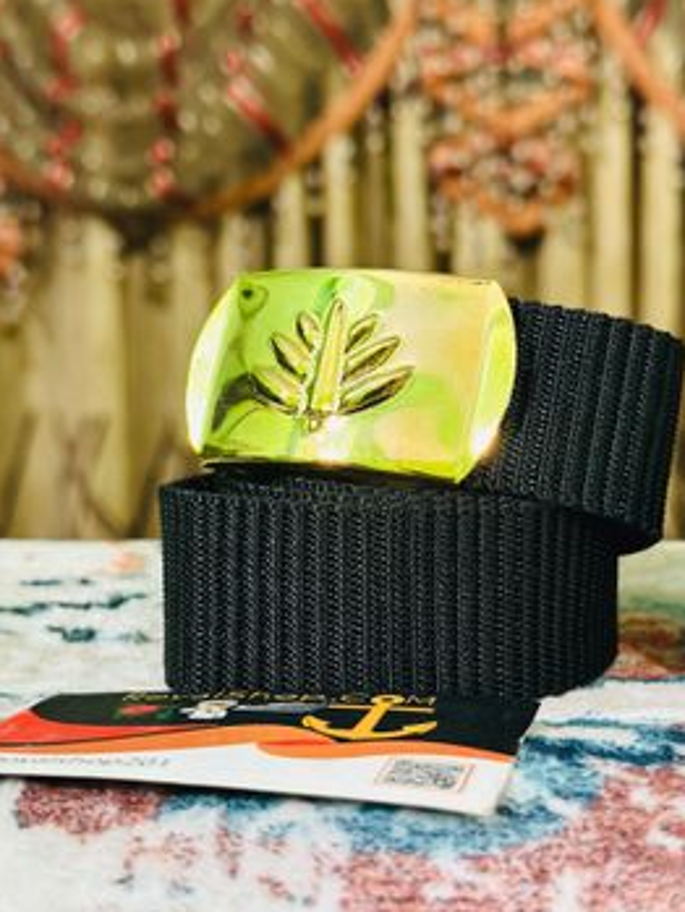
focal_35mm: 55
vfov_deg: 34.9
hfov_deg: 26.6
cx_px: 369
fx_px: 1450
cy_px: 434
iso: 320
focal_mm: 6.86
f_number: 1.78
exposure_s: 1/33
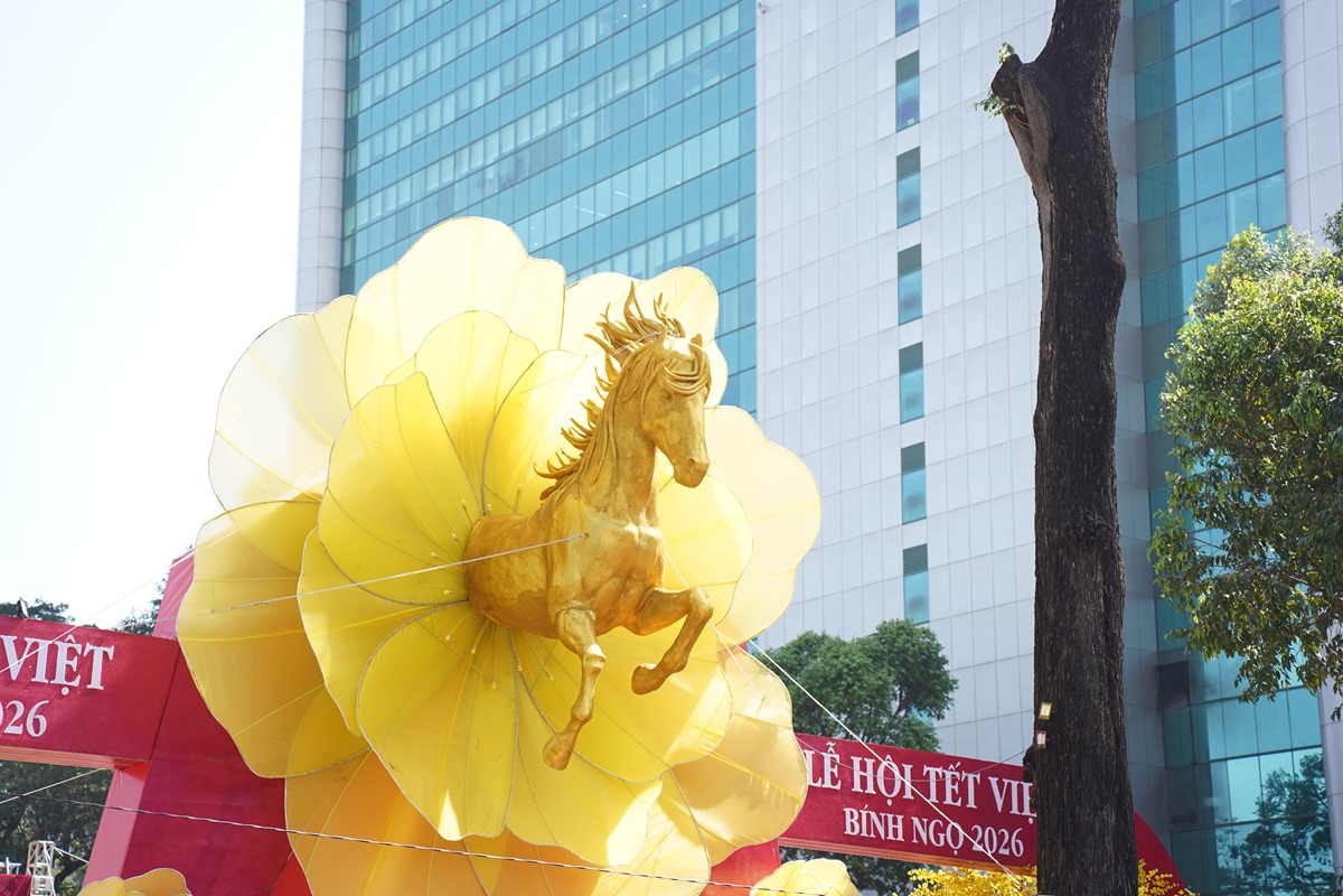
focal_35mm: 75
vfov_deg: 18.2
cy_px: 448
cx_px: 672
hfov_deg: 27.0
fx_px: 2798
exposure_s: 1/800
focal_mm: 75
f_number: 3.5
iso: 320
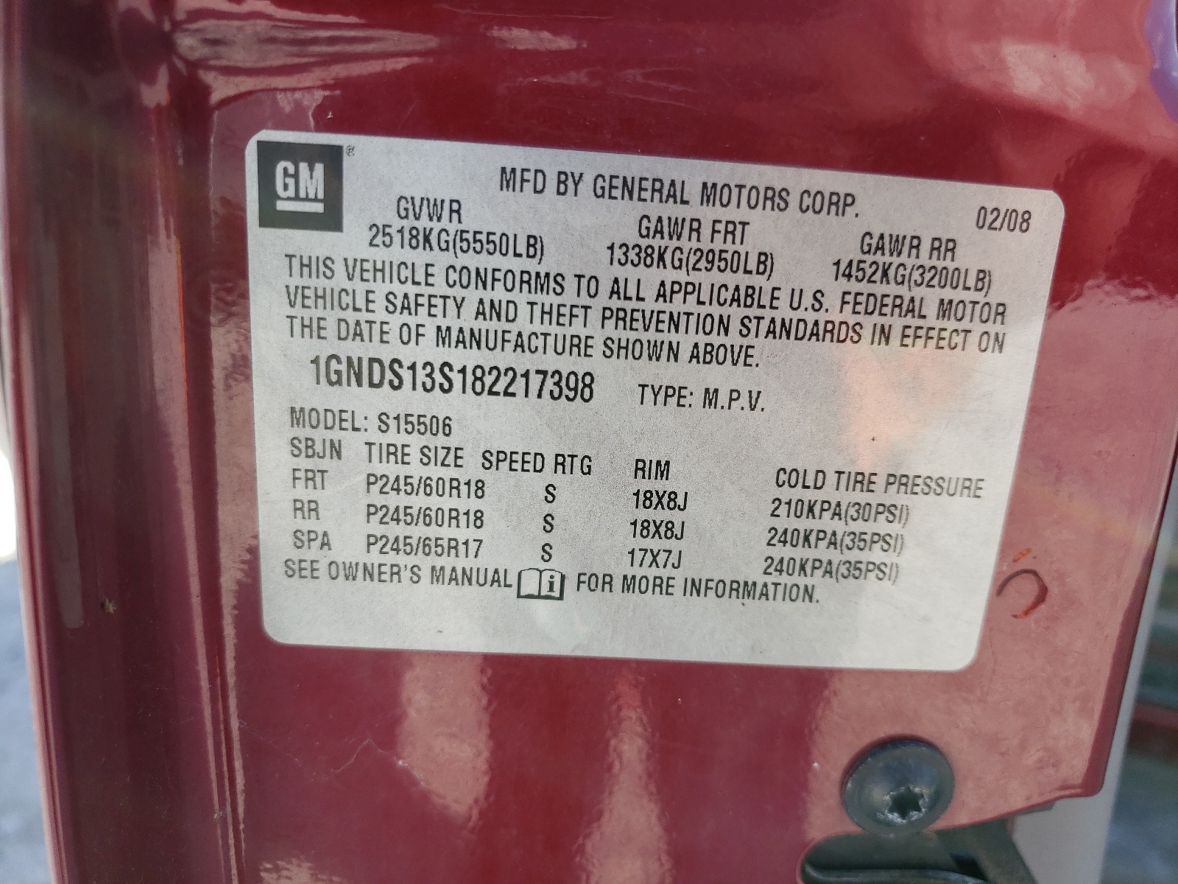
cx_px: 589
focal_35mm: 26
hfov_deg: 67.3
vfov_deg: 53.1
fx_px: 885
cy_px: 442
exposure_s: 1/625
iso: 50
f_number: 1.5
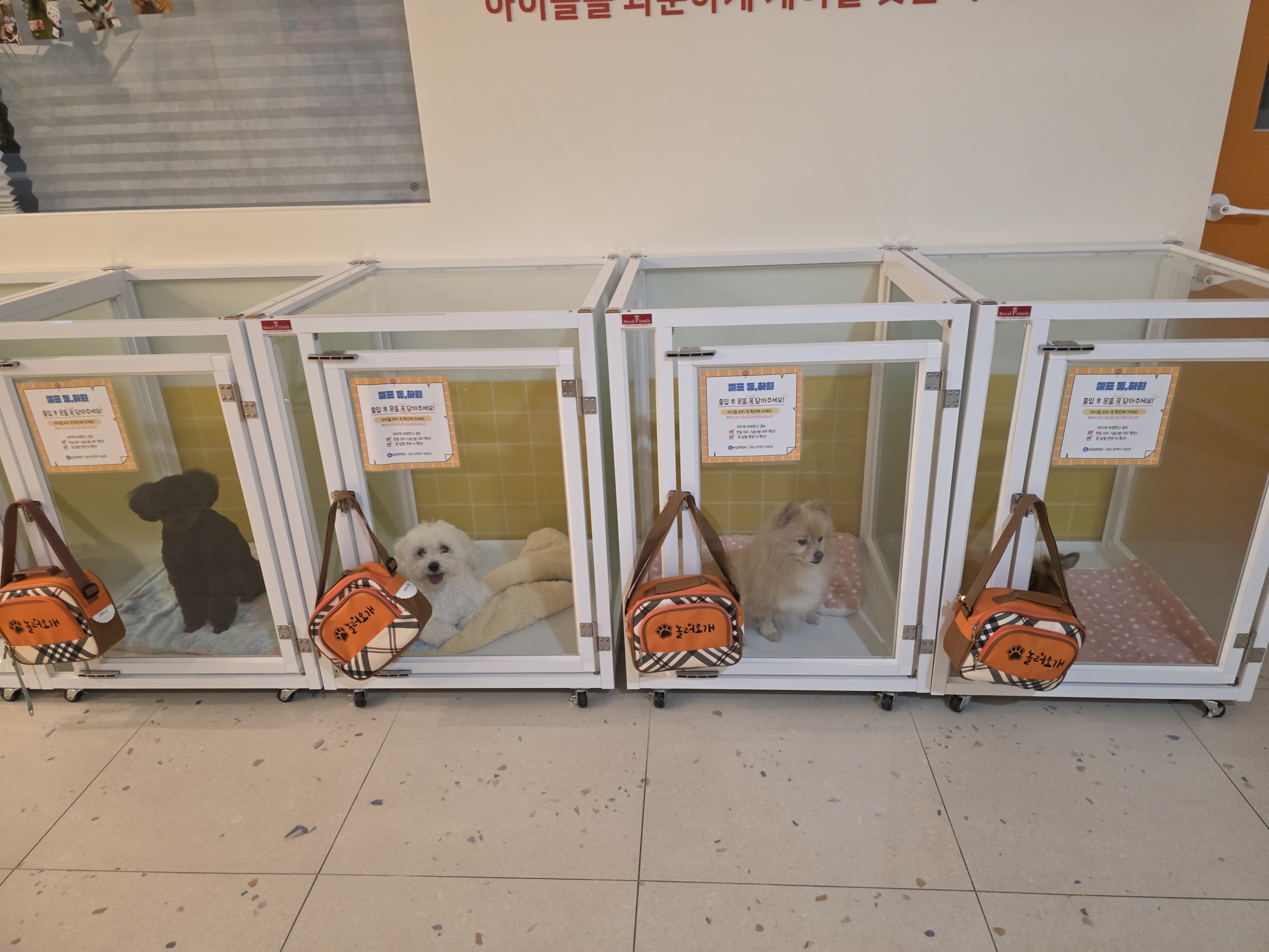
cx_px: 634
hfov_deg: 73.9
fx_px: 843
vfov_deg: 58.9
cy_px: 476
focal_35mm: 23
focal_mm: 6.3
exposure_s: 1/120
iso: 640
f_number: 1.7
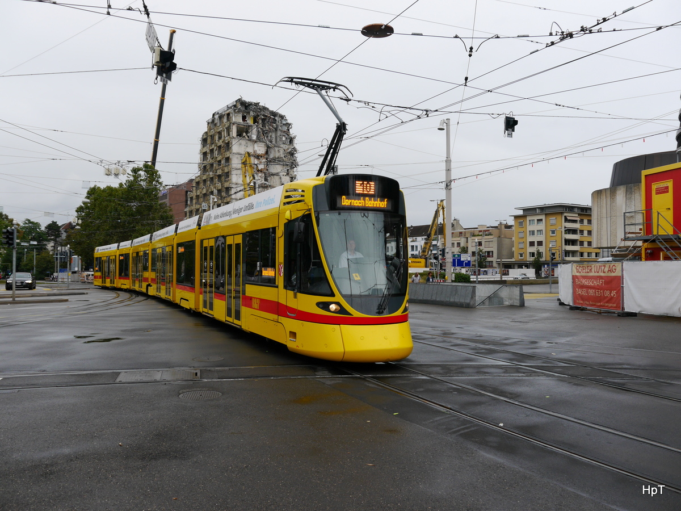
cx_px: 340
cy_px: 256
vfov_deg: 49.7
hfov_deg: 63.4
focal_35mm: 28
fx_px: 551
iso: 160
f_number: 5.6
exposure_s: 1/200
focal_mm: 14
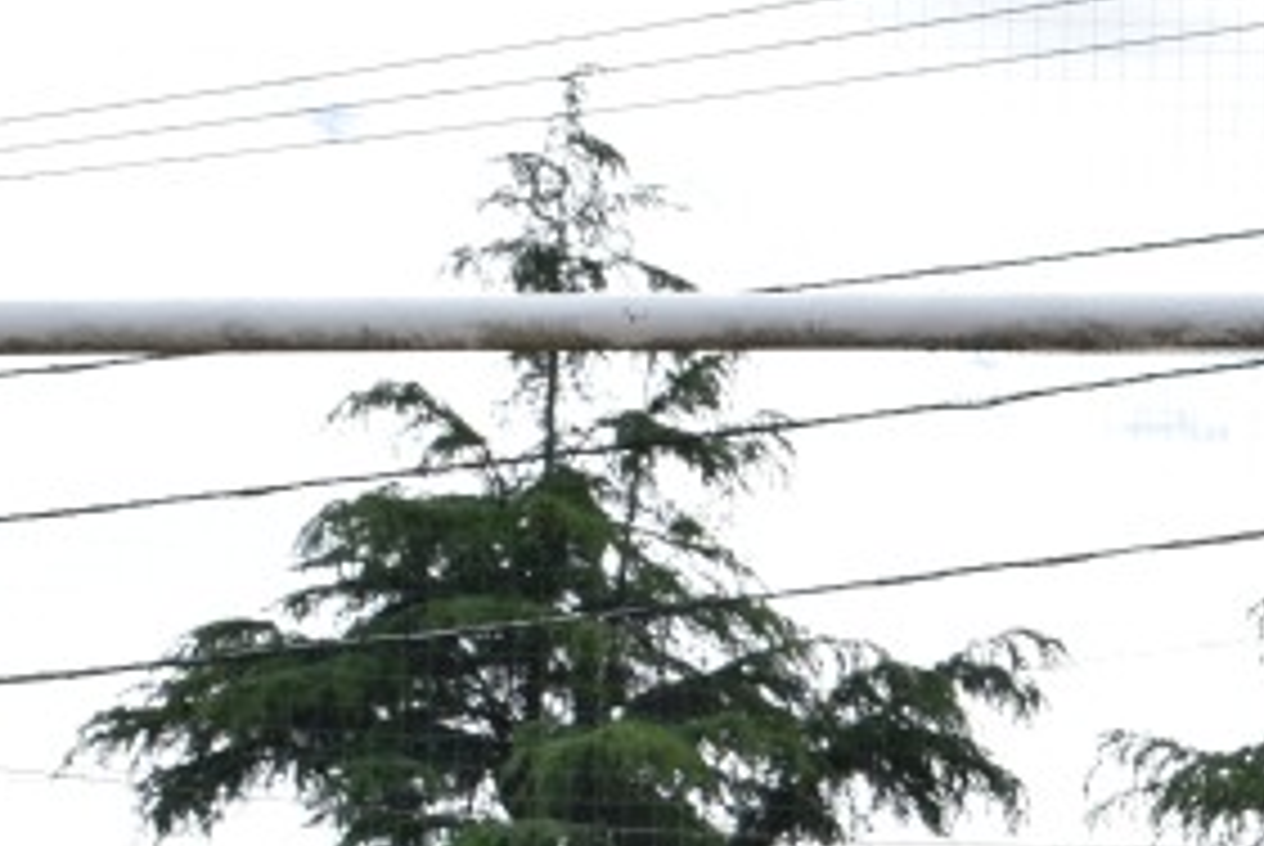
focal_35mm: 143
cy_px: 1424
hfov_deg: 13.7
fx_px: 5036
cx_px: 1736
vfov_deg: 9.2
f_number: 10
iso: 200
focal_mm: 21
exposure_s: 1/400
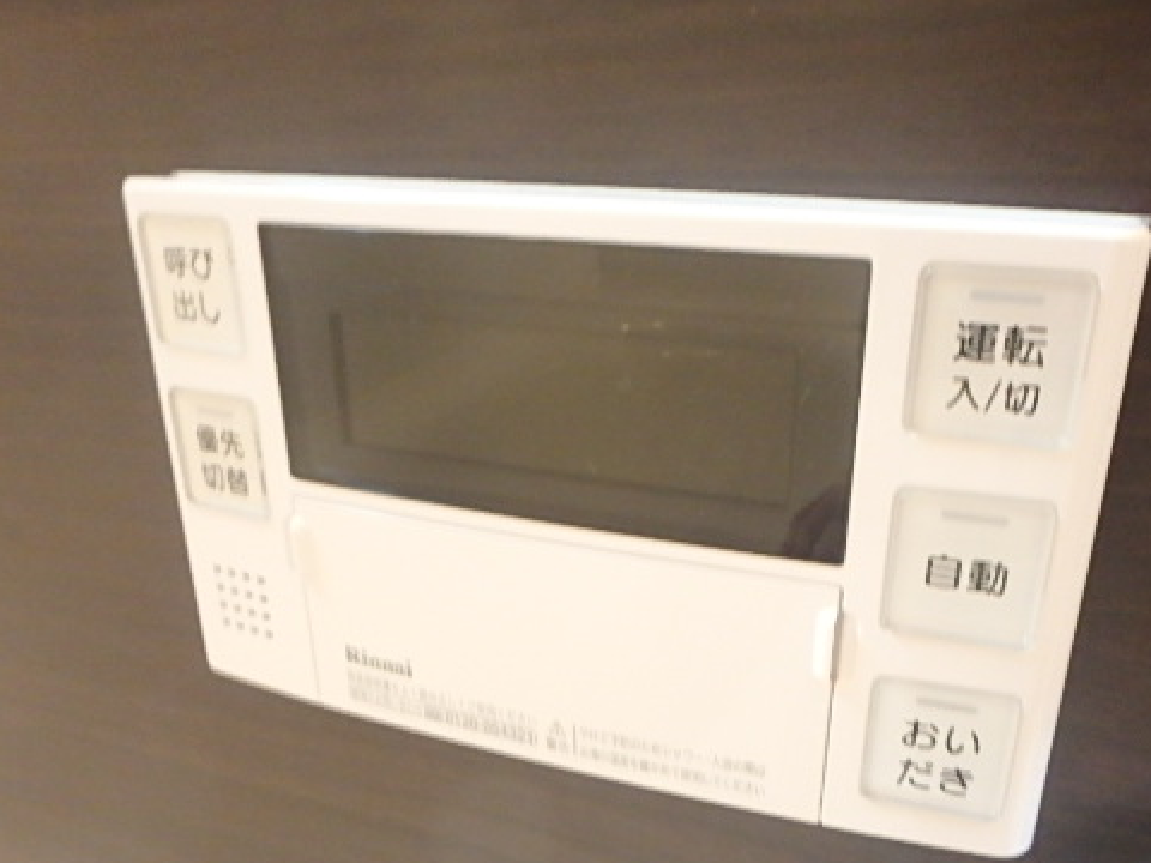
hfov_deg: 62.7
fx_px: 931
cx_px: 707
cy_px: 535
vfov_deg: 49.3
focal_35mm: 28
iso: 800
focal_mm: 3.7
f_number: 3.5
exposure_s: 1/8
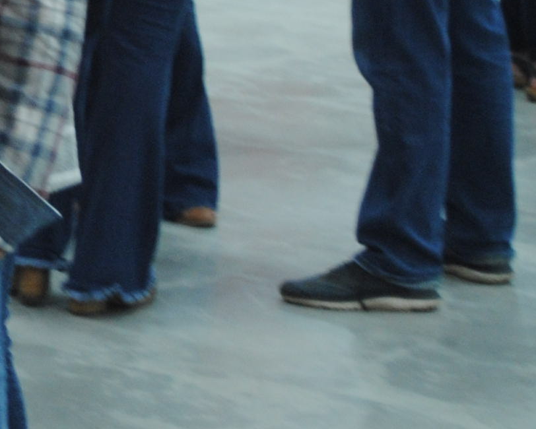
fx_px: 3733
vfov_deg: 6.5
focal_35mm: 235
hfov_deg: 7.9
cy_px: -141
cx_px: -433
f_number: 5
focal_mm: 35
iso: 400
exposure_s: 1/25
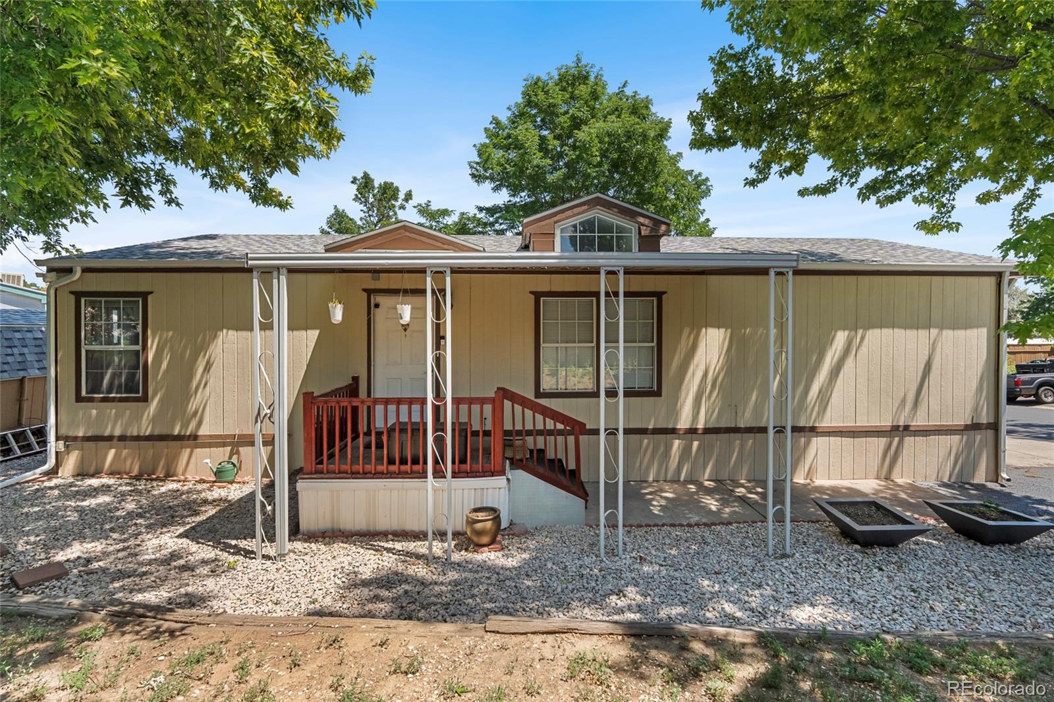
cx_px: 527
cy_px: 351
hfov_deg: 96.7
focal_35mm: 16
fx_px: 468
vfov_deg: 73.7
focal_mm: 16
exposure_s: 1/800
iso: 500
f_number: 7.1
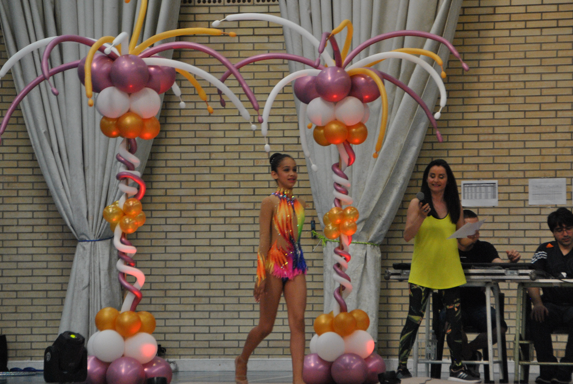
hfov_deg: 11.5
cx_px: 323
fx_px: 2853
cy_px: 203
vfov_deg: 7.7
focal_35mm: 179
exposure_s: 1/320
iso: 800
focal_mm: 102
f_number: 5.6
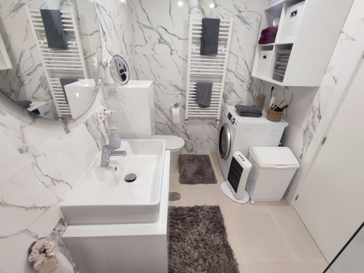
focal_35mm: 16
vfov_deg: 78.1
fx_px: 168
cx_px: 182
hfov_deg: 94.5
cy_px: 136
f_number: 2.2
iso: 331
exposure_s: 1/60
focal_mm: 1.65
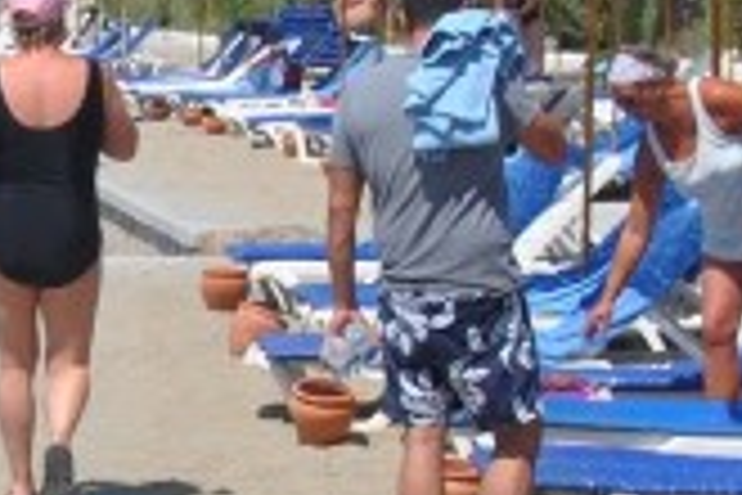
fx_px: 4307
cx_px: -56
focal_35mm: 209
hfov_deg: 9.8
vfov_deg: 6.6
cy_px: 418
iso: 100
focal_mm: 20
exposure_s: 1/320
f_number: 9
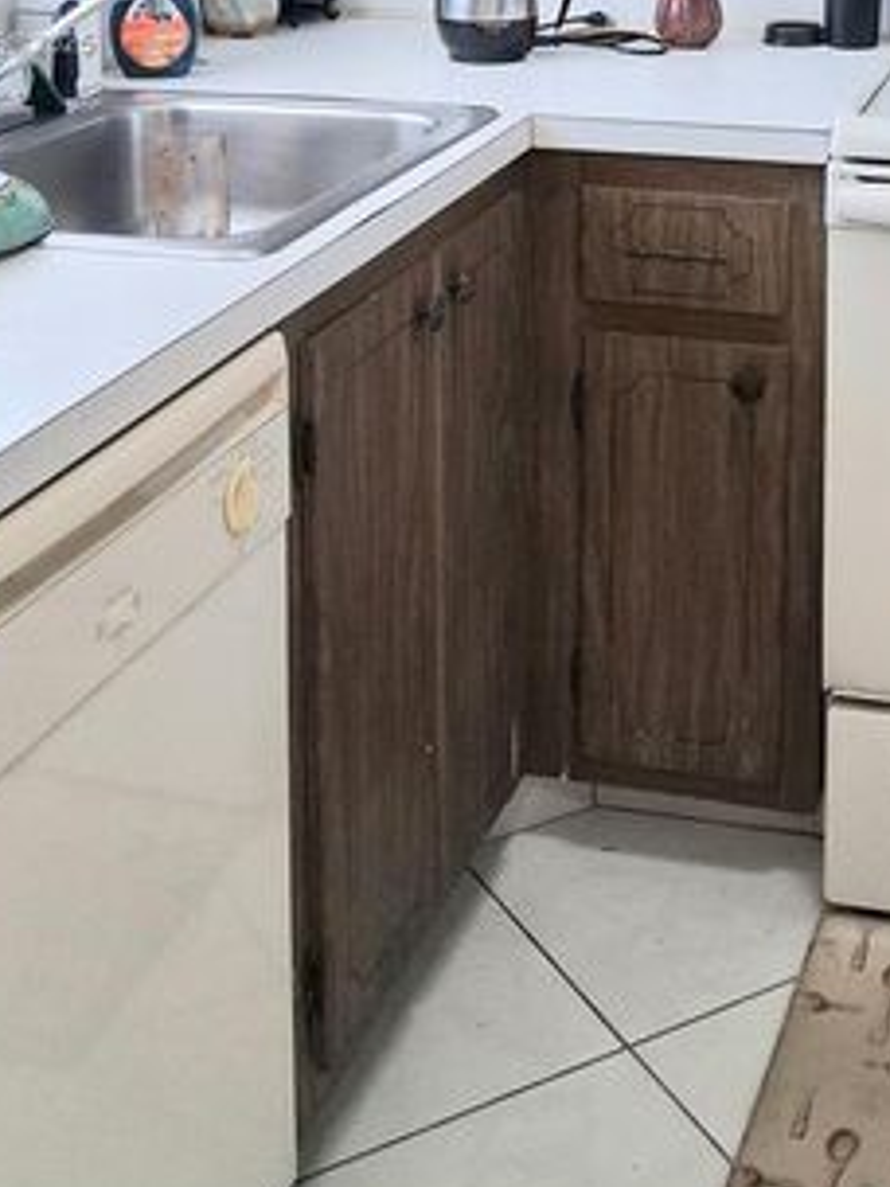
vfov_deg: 31.6
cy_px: 45
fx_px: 1954
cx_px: 671
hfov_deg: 25.3
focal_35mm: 57
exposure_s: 1/120
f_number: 1.8
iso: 200
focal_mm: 3.98
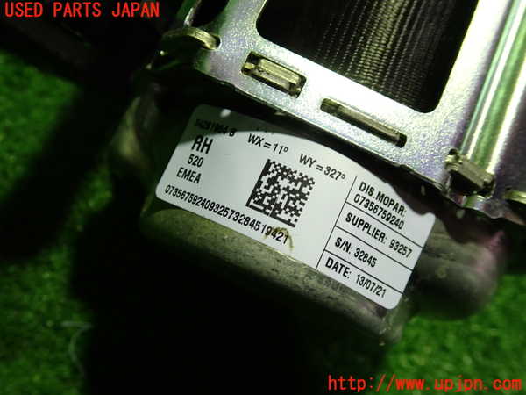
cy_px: 198
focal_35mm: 30
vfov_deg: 46.8
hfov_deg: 60.0
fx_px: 456
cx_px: 263
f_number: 2.3
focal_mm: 5.4
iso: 200
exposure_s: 1/50
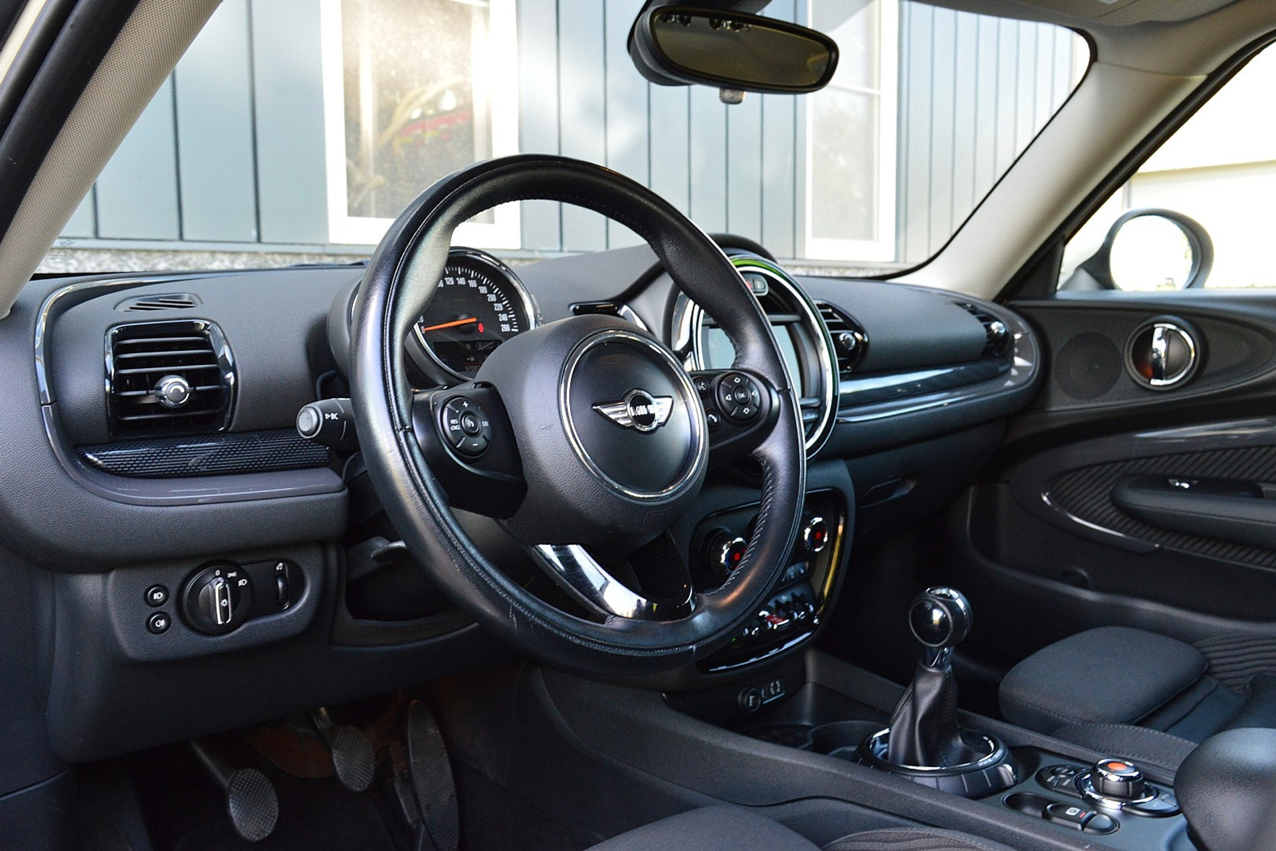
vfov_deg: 43.6
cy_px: 426
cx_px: 638
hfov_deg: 61.9
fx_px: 1063
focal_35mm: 30
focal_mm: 20
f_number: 7.1
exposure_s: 1/60
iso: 800
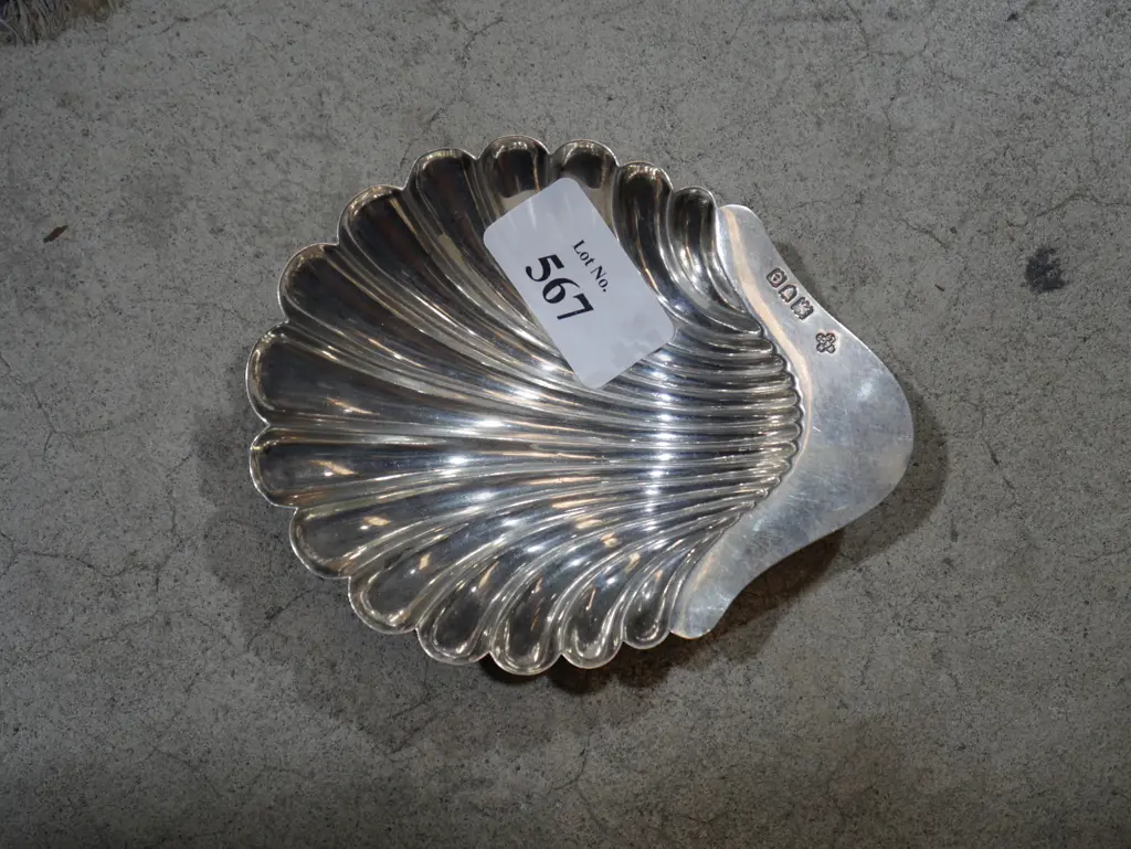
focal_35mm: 84
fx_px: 2746
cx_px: 566
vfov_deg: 17.6
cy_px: 424
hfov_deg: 23.3
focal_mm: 42
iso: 320
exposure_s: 1/100
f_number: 5.6
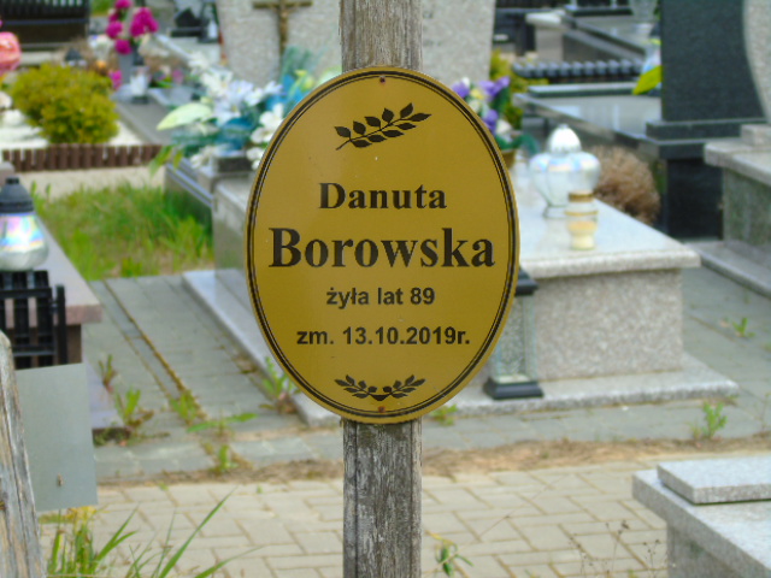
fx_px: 3163
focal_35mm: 142
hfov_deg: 13.9
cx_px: 386
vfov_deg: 10.4
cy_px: 289
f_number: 4.7
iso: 80
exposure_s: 1/250
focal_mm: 25
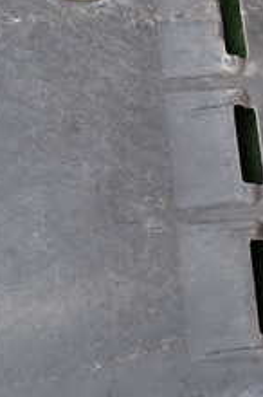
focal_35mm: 71
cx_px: 155
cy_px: 153
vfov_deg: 28.4
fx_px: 780
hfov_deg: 19.1
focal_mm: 4.5
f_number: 2.8
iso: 100
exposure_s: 1/160
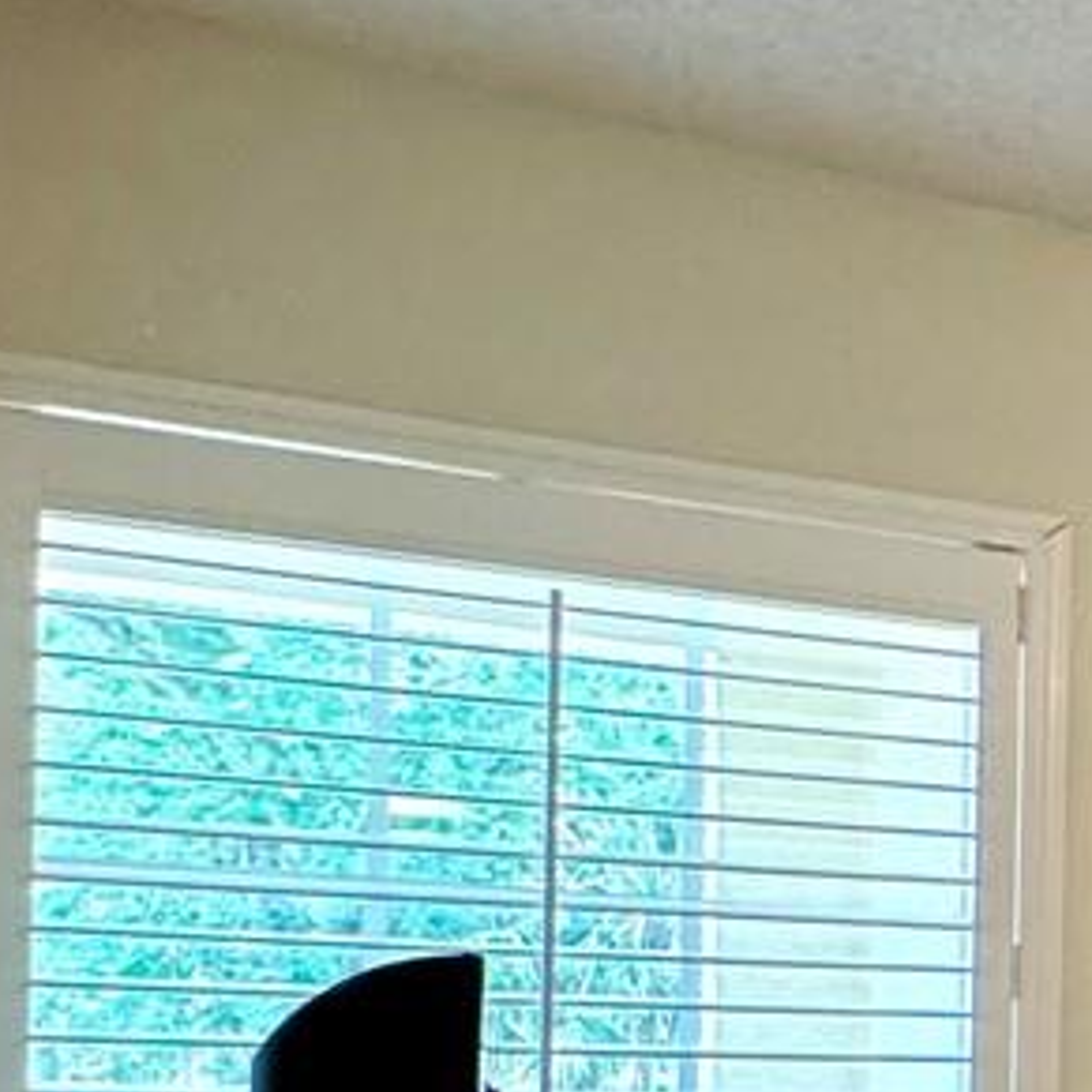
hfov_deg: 15.5
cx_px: 2533
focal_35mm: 68
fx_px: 2427
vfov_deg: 23.9
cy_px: 1160
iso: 200
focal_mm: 2.22
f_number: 2.2
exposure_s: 1/120
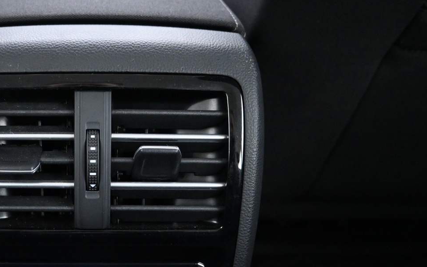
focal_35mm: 41
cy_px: 223
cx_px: 87
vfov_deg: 30.3
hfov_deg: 45.8
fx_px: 477
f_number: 3.5
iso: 4000
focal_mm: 16
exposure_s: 1/8
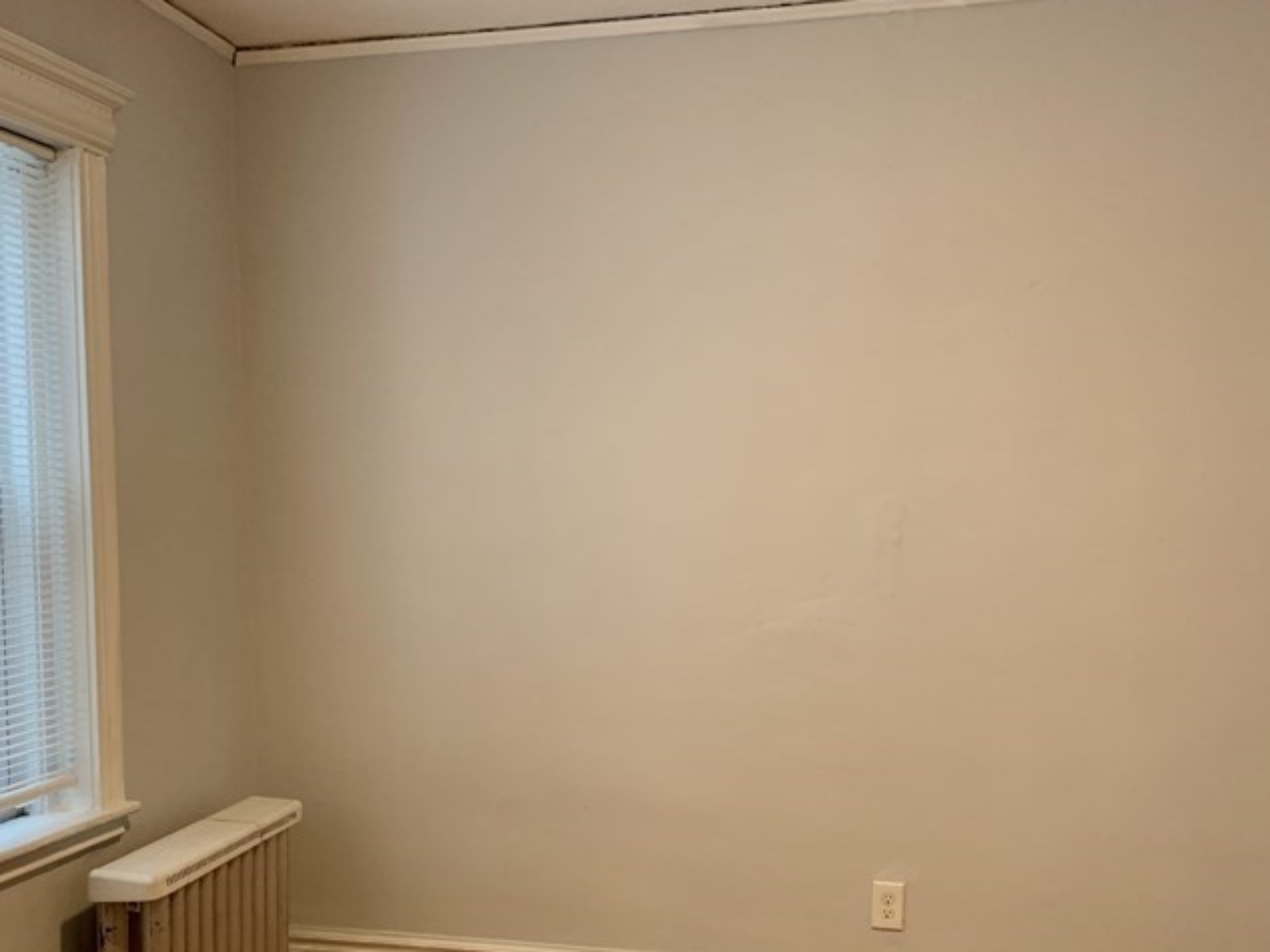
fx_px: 1540
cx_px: 529
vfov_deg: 34.0
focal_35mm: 42
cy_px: 645
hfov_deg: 44.6
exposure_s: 1/60
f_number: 1.8
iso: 100
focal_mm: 4.25
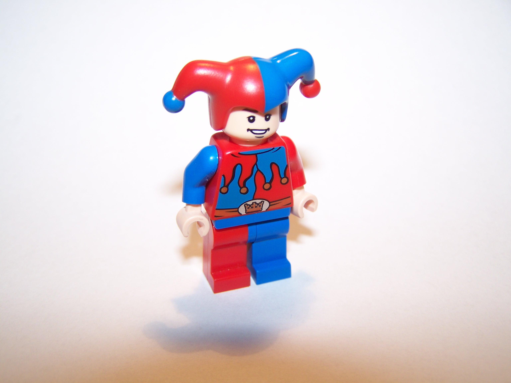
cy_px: 192
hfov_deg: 49.0
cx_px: 256
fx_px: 561
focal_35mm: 38
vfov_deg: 37.7
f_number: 2.8
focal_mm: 6.3
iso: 64
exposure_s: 1/100
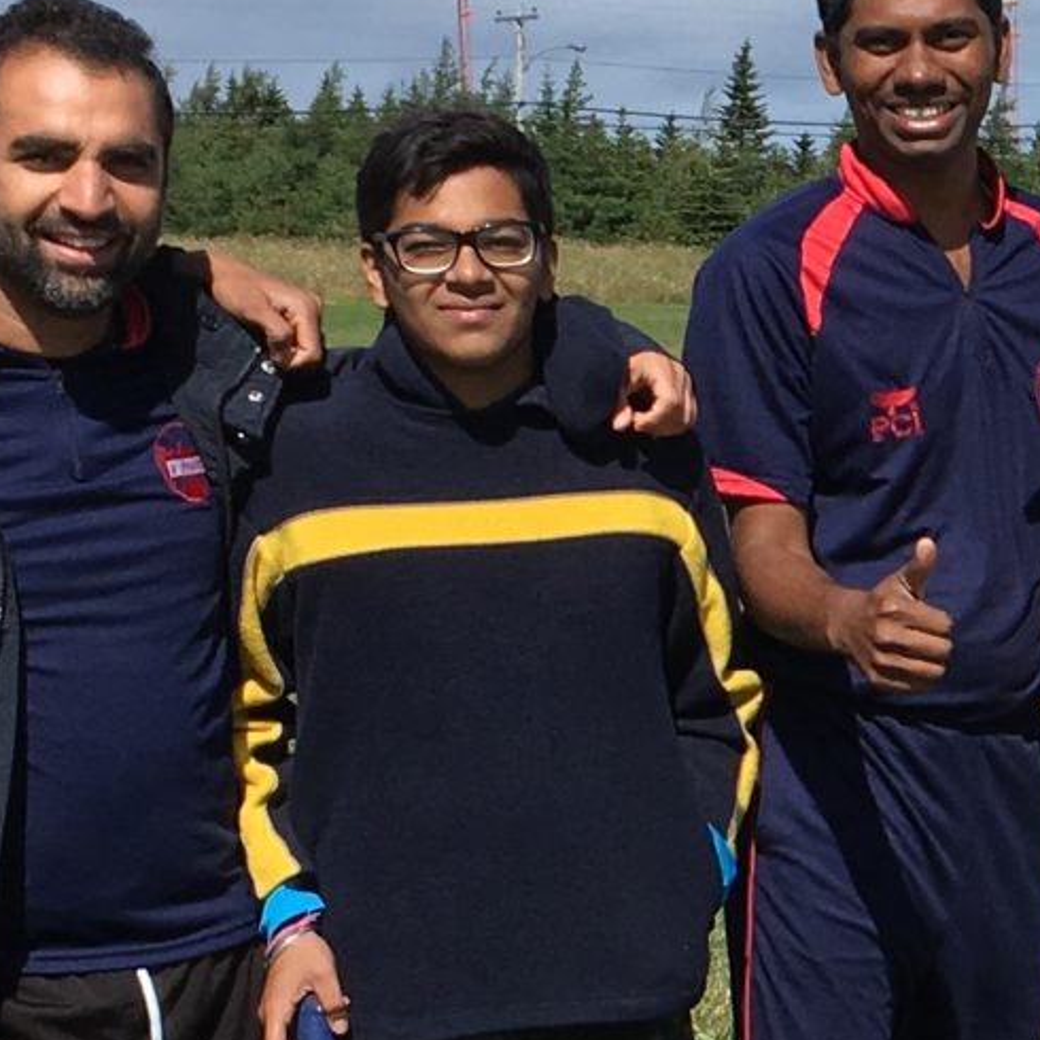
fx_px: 4555
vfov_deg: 12.9
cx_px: 1573
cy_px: 1053
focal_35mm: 134
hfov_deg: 12.4
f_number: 2.2
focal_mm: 4.15
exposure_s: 1/1876
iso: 25
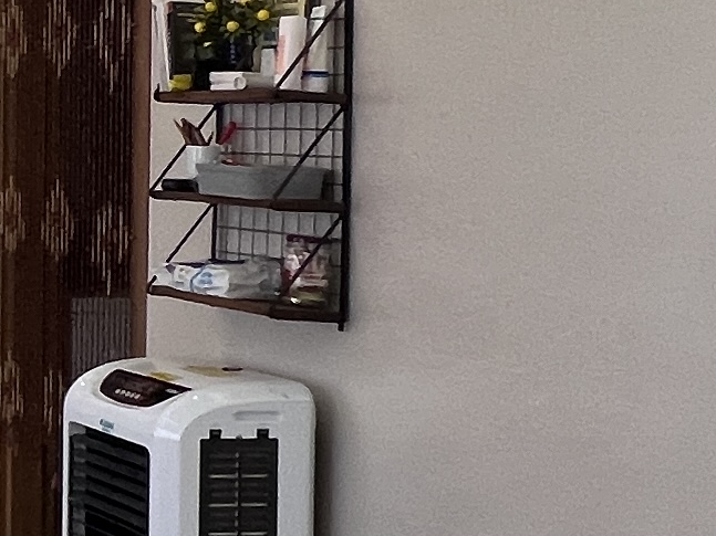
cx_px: -707
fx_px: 1675
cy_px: 156
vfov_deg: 18.1
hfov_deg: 17.5
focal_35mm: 81
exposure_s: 1/100
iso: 125
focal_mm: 1.57
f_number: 1.8
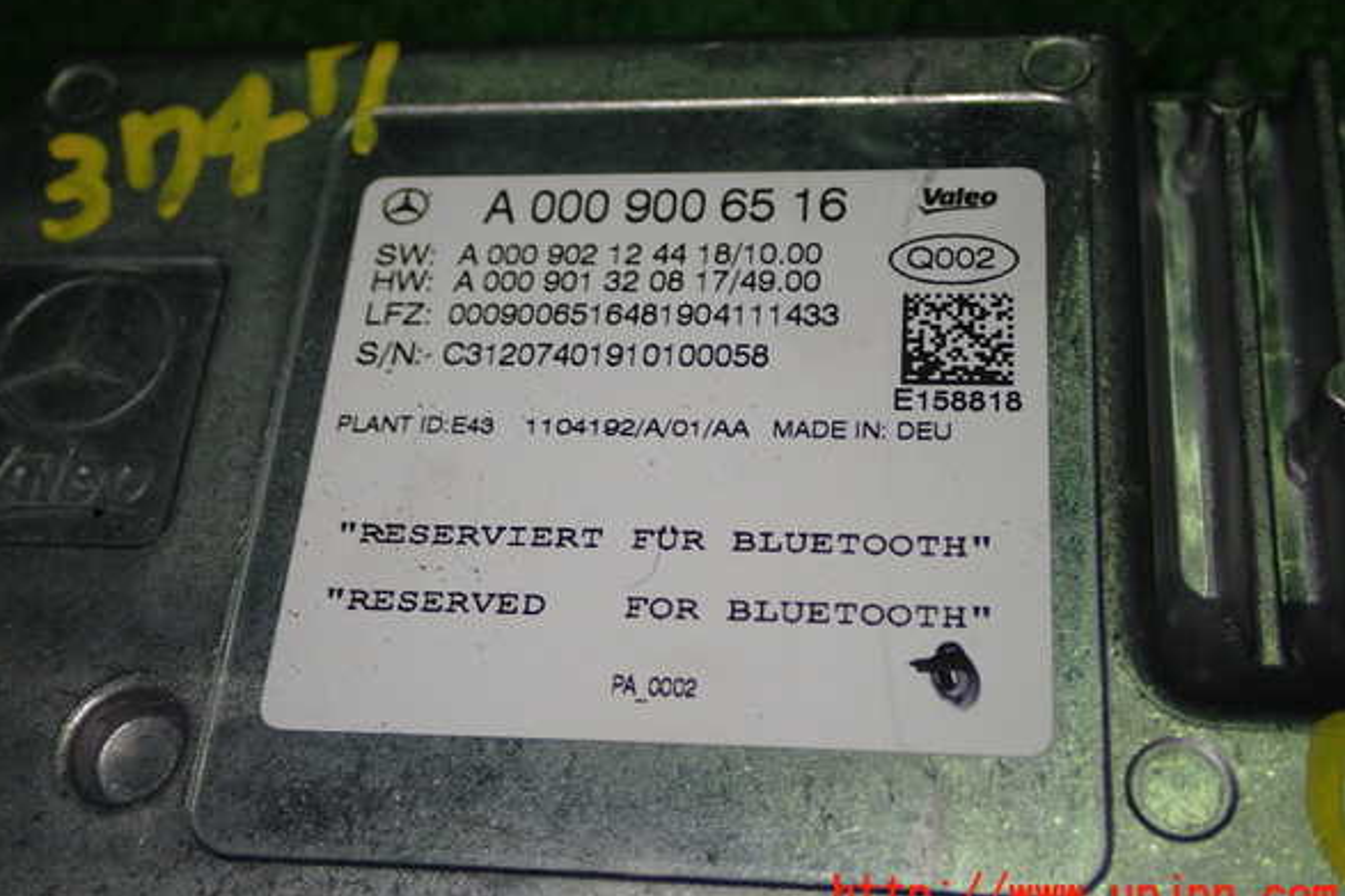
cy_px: 410
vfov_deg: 27.0
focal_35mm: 50
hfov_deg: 39.6
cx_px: 662
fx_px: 1867
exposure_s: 1/80
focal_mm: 8.4
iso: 200
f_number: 3.1
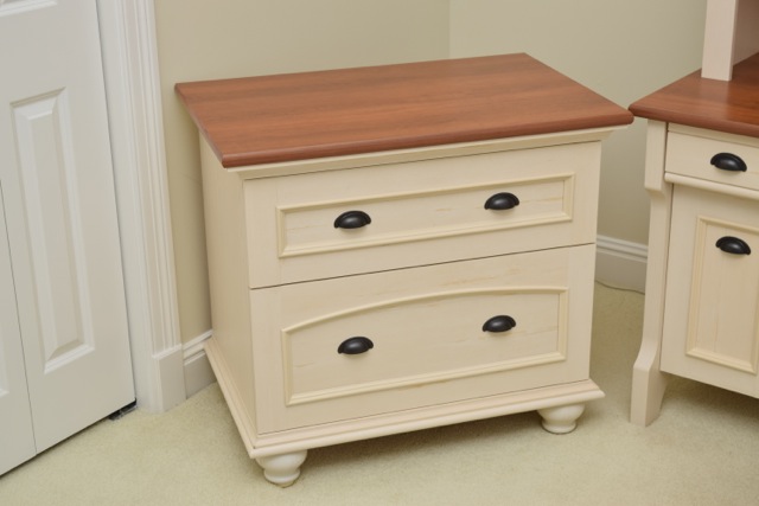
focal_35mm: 60
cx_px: 380
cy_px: 253
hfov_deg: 33.4
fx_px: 1265
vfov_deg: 22.6
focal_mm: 40
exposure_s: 1/125
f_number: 5.6
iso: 400
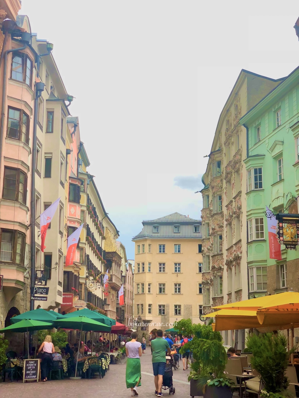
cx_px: 150
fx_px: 599
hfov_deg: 28.0
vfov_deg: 36.8
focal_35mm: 52
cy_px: 199
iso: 16
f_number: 2.4
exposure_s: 1/540
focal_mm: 6
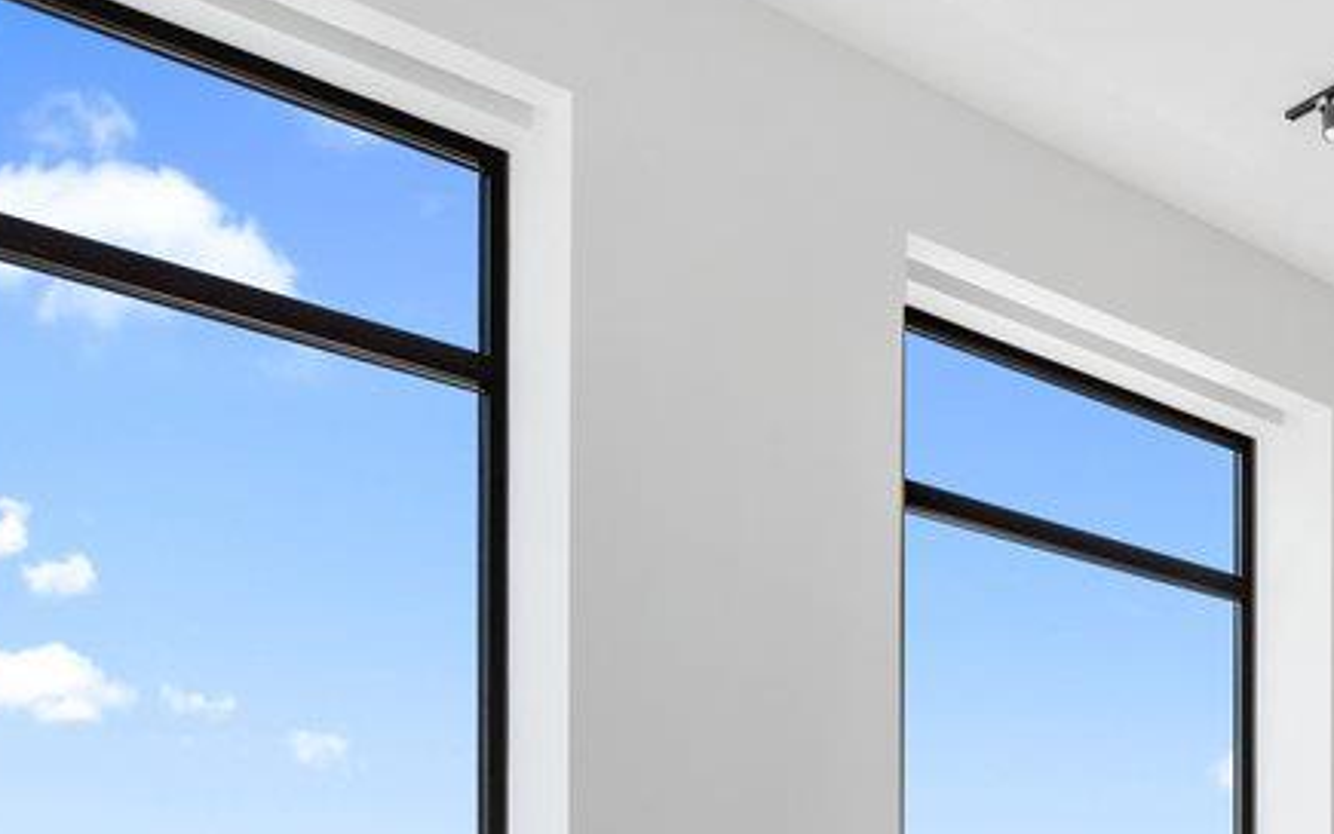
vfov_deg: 25.4
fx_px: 1636
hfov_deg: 40.3
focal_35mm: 45
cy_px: 1030
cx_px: 1254
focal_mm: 16
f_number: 11
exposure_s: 1/100
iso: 400
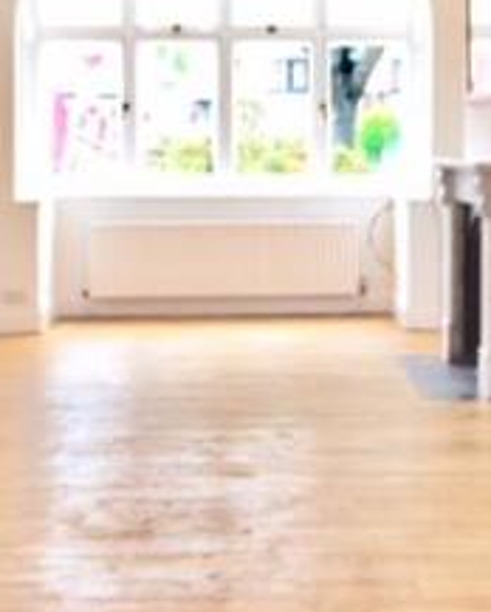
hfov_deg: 20.2
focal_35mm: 76
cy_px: 202
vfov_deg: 24.9
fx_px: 1379
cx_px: 281
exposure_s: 1/50
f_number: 2.2
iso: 32
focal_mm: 4.15
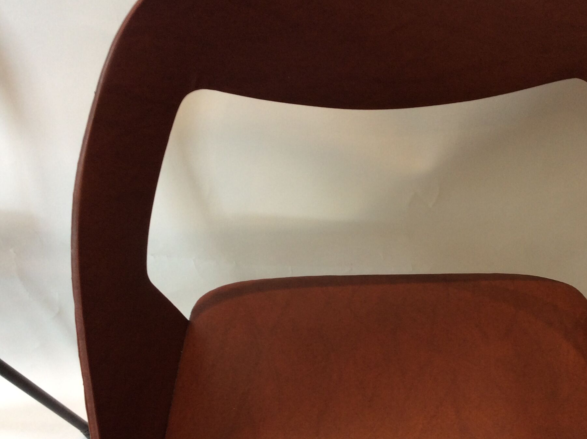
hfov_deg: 41.0
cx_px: 370
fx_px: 779
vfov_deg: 31.4
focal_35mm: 46
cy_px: 242
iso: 50
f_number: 2.4
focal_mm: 3.3
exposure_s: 1/25
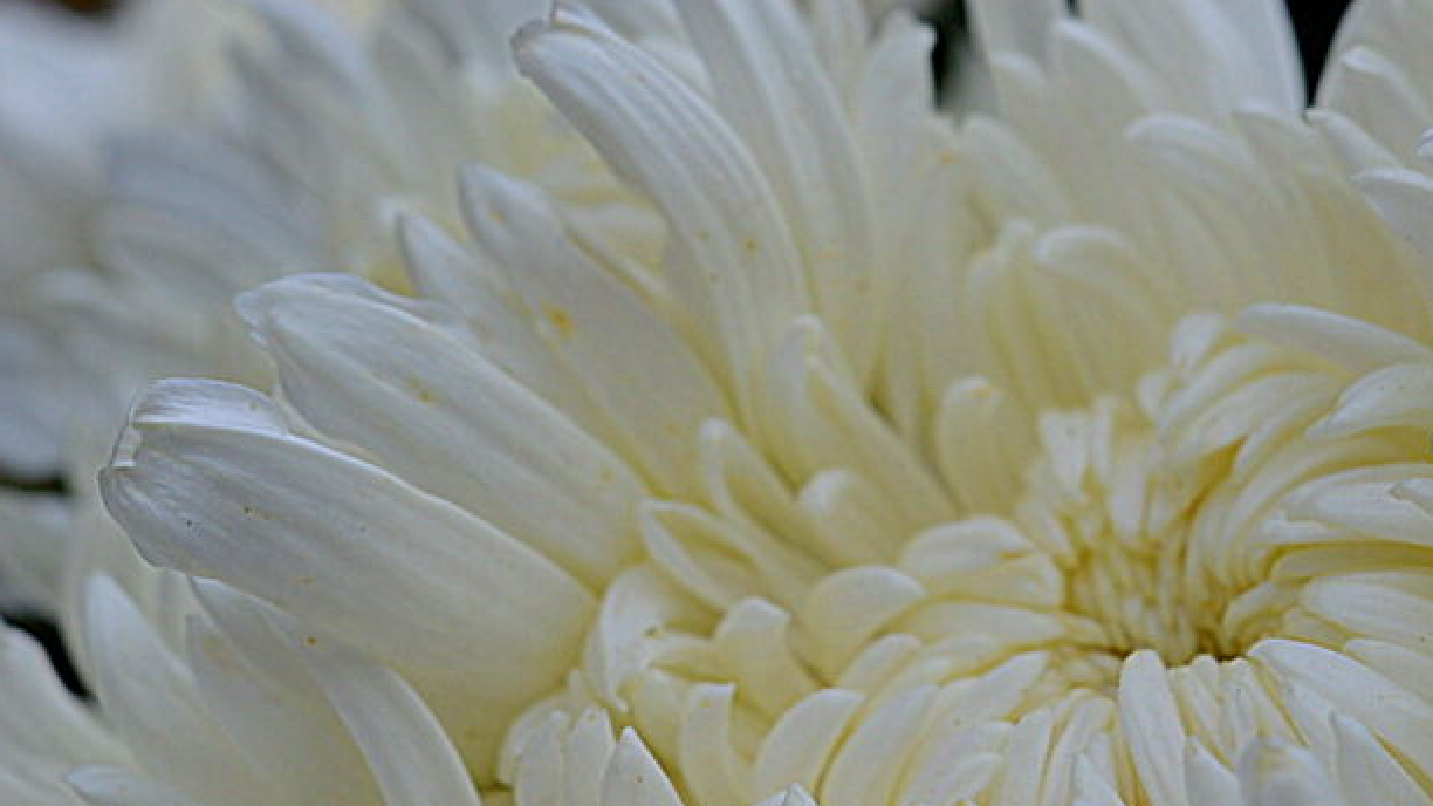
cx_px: 859
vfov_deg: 10.4
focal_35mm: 117
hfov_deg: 18.3
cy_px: 405
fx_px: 4445
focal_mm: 38
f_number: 8
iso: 100
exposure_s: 1/200
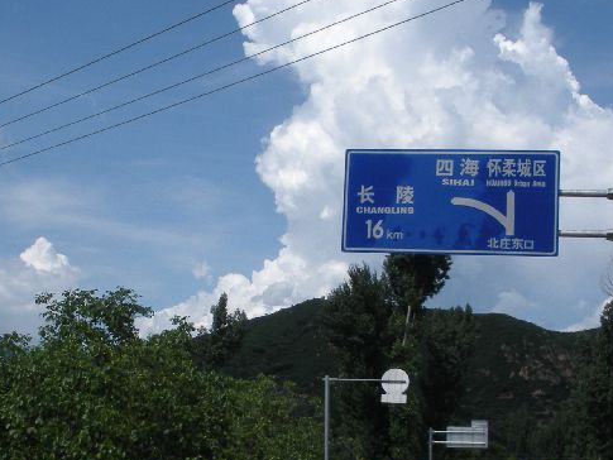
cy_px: 296
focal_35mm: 76
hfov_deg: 25.7
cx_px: 293
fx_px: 1346
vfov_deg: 19.3
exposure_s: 1/462
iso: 64
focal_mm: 6.3
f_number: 5.6
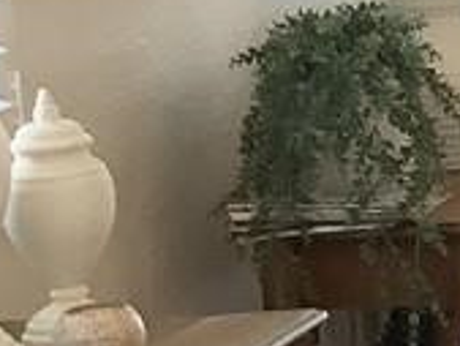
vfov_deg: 7.9
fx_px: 2500
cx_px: 1317
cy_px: 5
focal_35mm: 188
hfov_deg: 8.9
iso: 64
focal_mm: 3.3
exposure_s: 1/50
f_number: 2.4
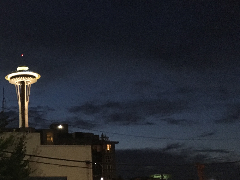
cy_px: 149
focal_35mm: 68
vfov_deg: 21.3
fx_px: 471
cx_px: -22
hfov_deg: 26.4
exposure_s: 1/15
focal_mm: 4.15
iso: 400
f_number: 2.2
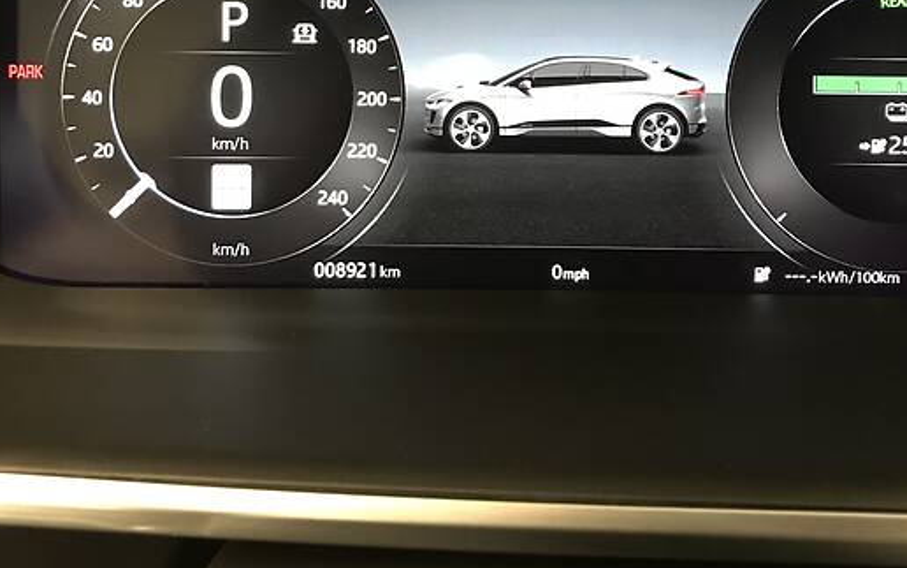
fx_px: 1138
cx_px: 506
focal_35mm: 46
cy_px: 58
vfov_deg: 27.1
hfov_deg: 43.4
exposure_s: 1/8
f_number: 1.8
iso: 100
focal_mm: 4
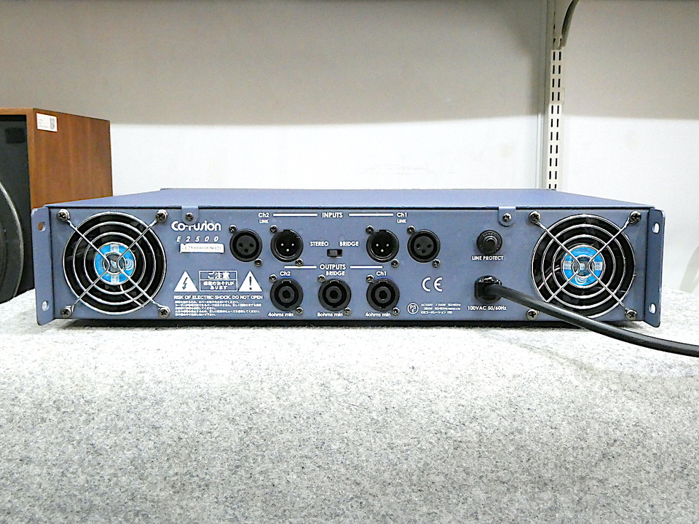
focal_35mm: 37
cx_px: 350
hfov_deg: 50.1
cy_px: 262
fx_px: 747
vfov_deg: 38.7
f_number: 6.3
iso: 1600
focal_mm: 6.7
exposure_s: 1/25
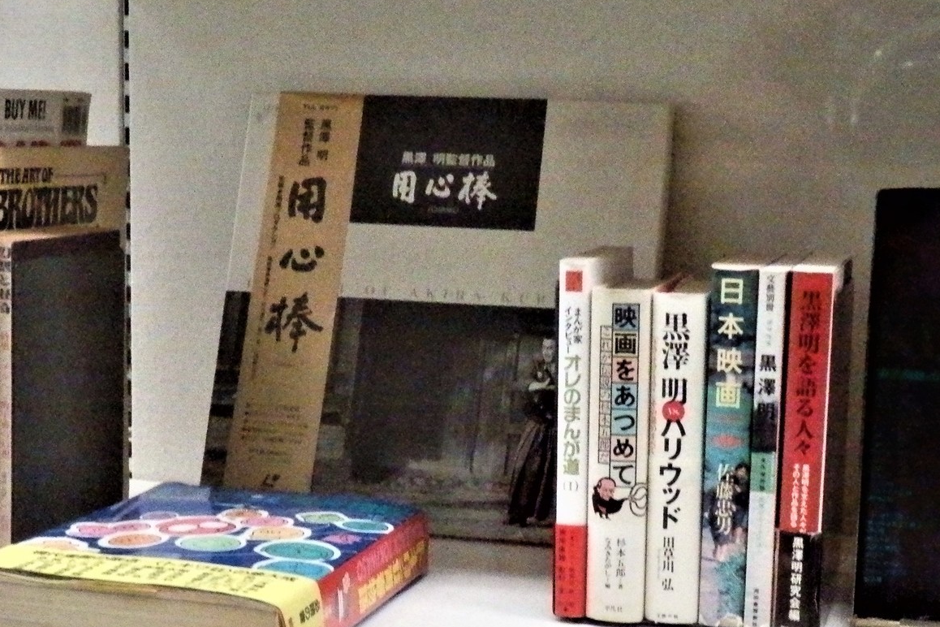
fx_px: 1723
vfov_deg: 20.6
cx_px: 490
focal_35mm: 66
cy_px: 355
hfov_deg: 30.5
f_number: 4
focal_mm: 8.9
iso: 3200
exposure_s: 1/125
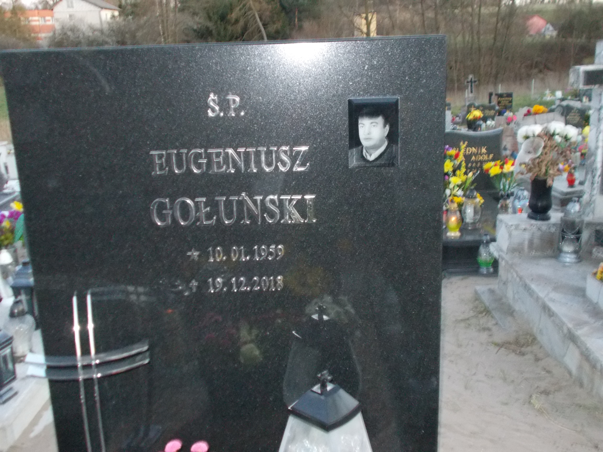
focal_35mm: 39
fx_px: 679
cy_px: 226
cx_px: 302
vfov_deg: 36.8
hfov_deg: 47.9
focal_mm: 6.9
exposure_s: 1/30
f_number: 3.9
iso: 500
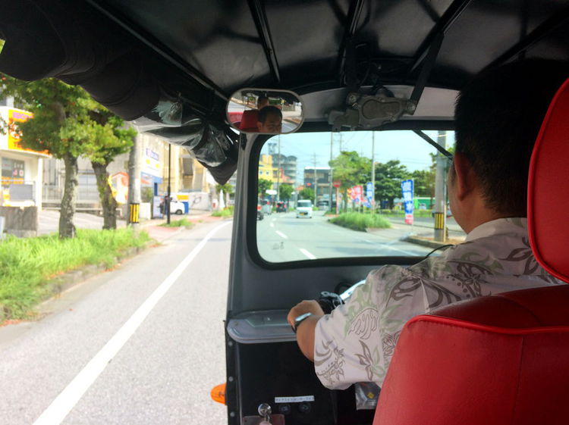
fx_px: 476
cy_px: 212
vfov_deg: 48.2
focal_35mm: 29
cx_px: 284
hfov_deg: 61.7
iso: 32
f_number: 2.2
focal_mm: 4.15
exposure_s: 1/672
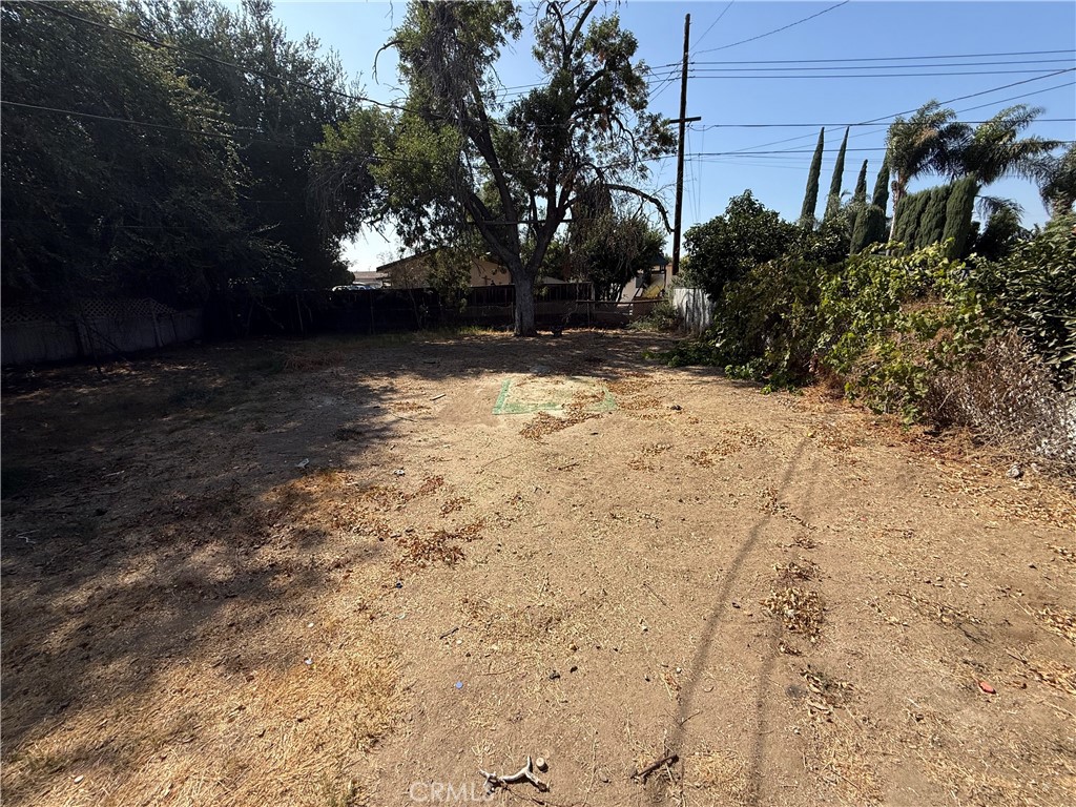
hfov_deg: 102.1
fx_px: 435
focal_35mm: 14
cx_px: 538
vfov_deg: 85.7
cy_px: 404
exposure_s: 1/2320
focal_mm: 2.22
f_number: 2.2
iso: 50
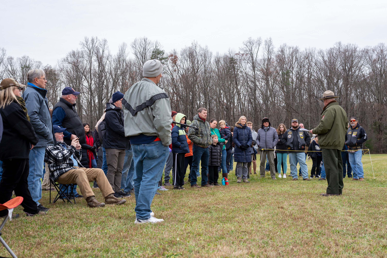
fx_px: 538
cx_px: 194
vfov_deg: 27.0
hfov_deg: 39.6
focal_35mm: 50
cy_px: 129
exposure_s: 1/320
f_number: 7.1
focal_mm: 50
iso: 800
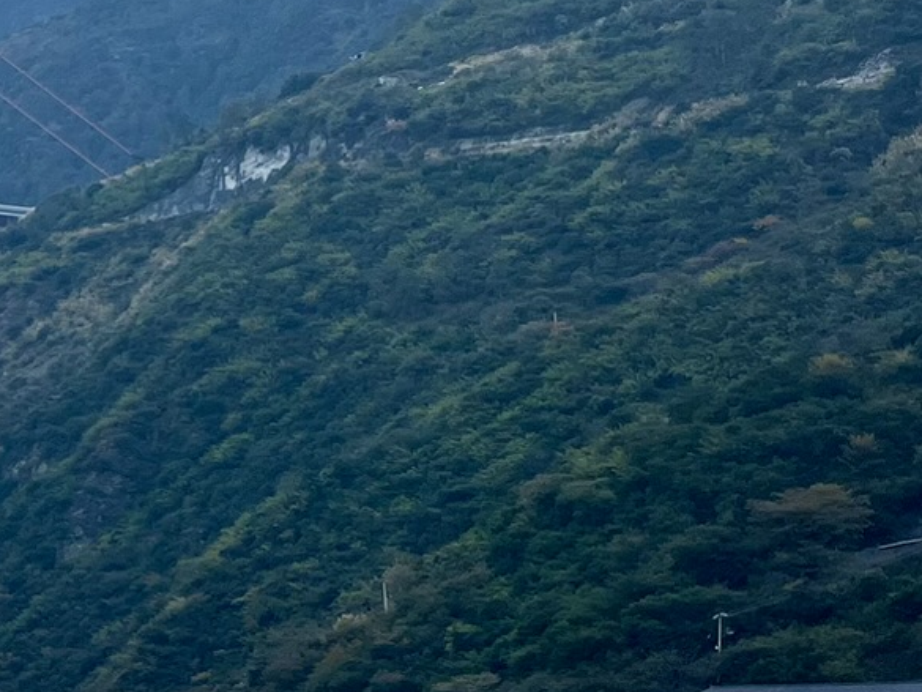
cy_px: 266
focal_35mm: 91
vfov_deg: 16.2
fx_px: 2424
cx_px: -539
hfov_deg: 18.5
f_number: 1.6
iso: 50
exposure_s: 1/1266
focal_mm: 5.1
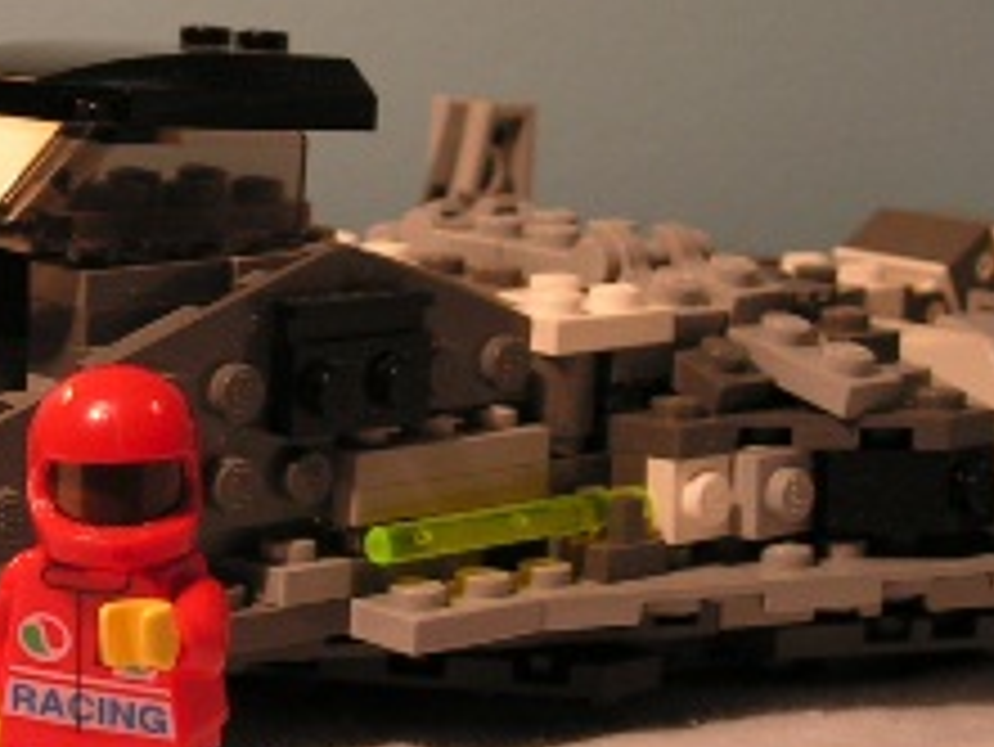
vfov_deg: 12.8
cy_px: 338
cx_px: 360
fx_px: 3333
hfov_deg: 16.9
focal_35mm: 116
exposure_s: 1/40
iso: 100
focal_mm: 8.4
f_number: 3.2
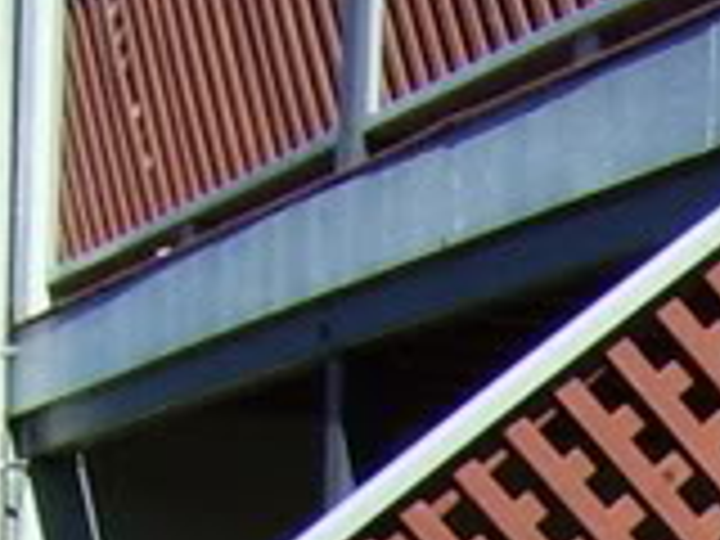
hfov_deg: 7.9
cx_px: 1750
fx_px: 4805
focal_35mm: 231
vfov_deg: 5.9
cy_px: 1701
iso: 80
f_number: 4.8
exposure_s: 1/500
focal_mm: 6
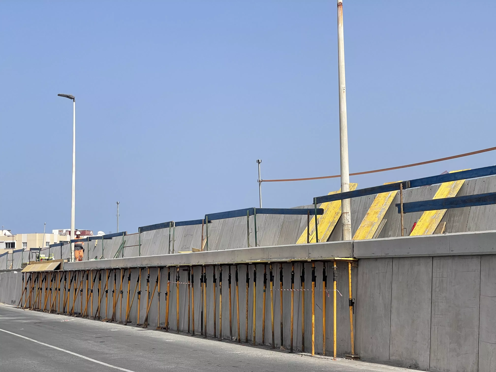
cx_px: 248
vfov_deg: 22.9
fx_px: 917
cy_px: 186
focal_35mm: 64
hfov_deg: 30.3
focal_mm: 7.5
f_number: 2.2
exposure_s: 1/1845
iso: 20
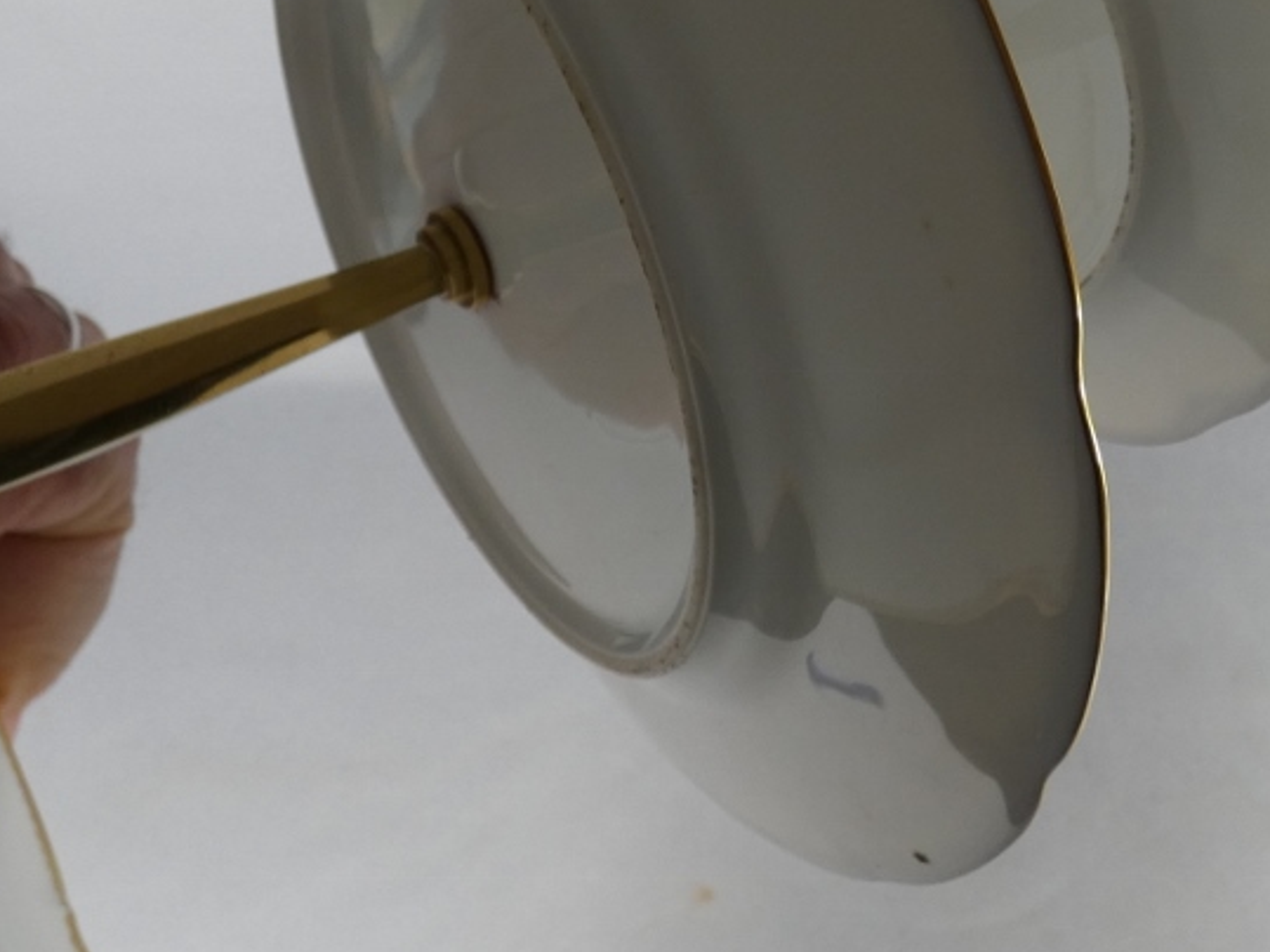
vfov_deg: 36.7
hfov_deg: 48.3
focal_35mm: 38
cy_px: 226
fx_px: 1394
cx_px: 827
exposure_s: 1/60
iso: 100
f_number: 2.8
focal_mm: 3.6
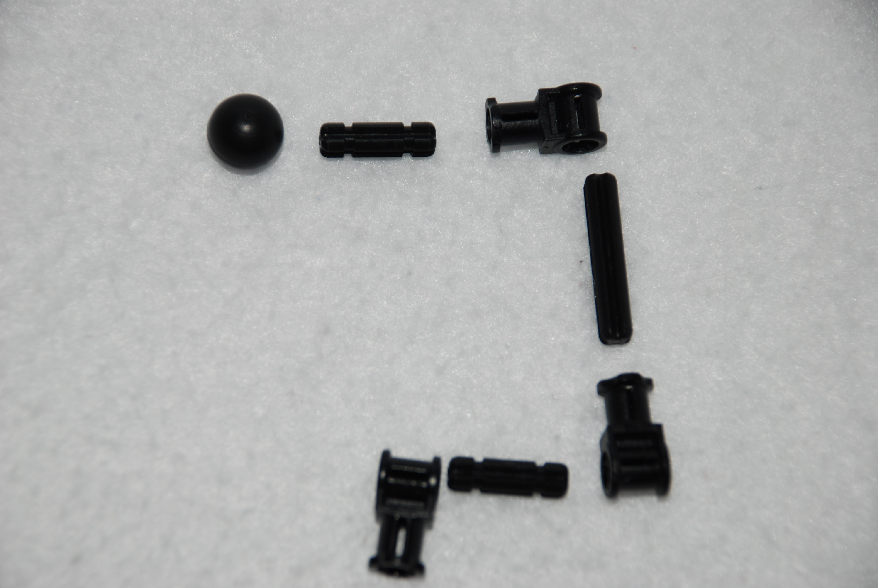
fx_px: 3663
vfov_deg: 9.2
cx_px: 439
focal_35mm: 150
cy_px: 294
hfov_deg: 13.7
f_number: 5.6
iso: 100
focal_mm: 100
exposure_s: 1/60
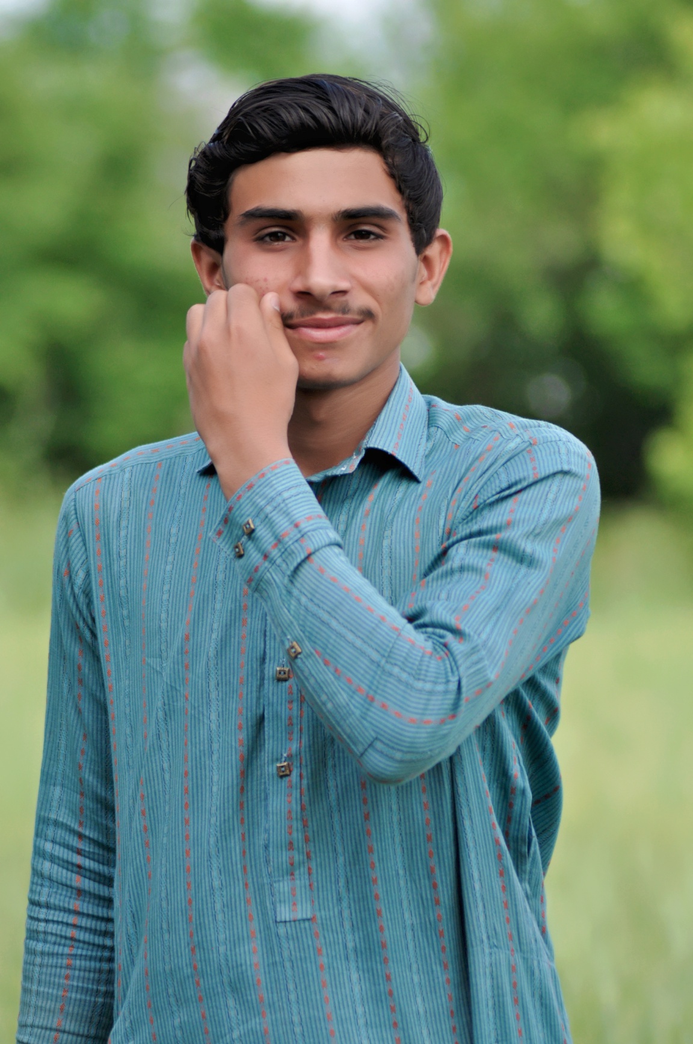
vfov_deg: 9.2
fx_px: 6515
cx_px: 346
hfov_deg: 6.1
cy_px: 522
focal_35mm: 225
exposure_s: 1/1000
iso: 400
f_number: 4.2
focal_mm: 150
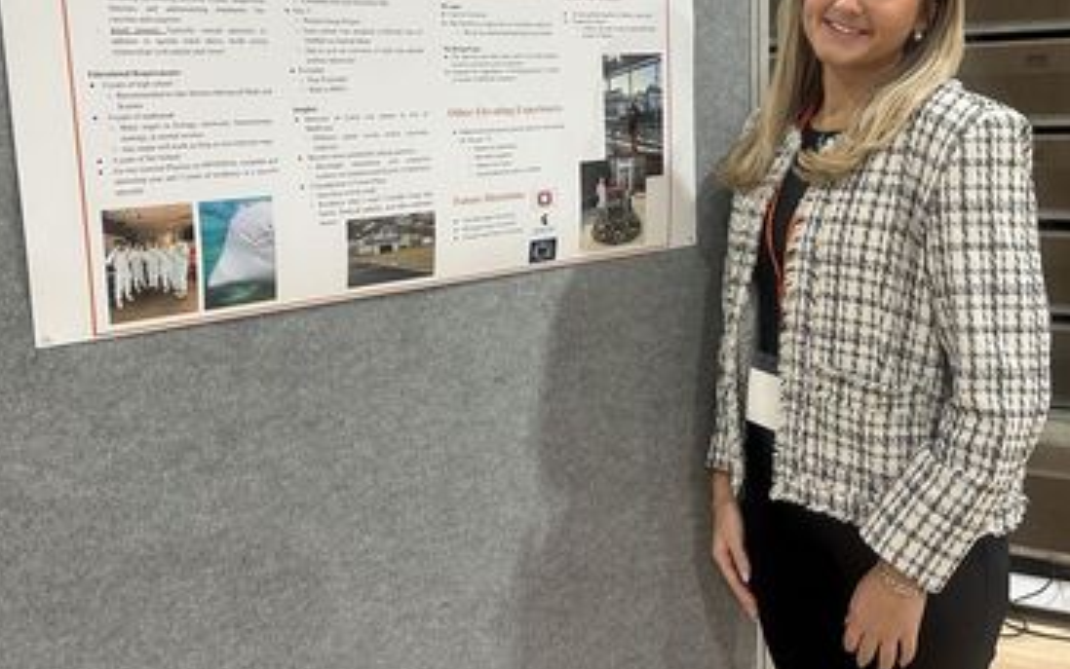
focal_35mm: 38
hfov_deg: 51.4
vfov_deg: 33.4
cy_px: 240
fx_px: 1108
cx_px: 592
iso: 125
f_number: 1.78
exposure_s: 1/62
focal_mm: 6.86
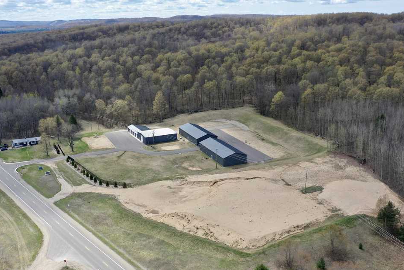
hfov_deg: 50.7
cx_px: 208
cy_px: 142
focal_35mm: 38
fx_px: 426
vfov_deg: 35.1
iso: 100
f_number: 3.2
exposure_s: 1/1250
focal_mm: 10.26
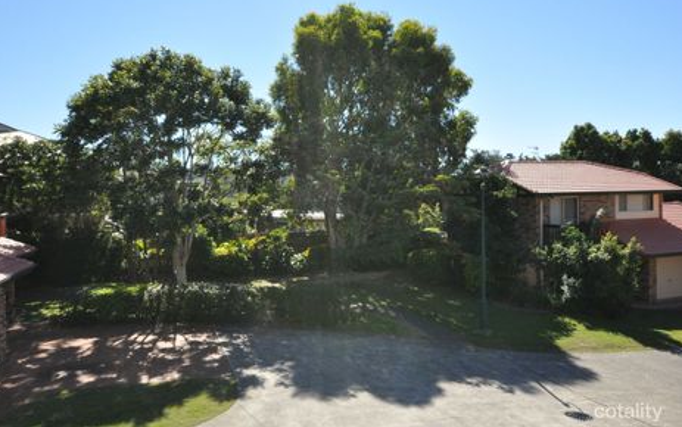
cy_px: 211
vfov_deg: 40.7
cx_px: 340
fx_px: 577
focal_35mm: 31
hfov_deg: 61.2
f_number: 18
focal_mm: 20
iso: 800
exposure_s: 1/200
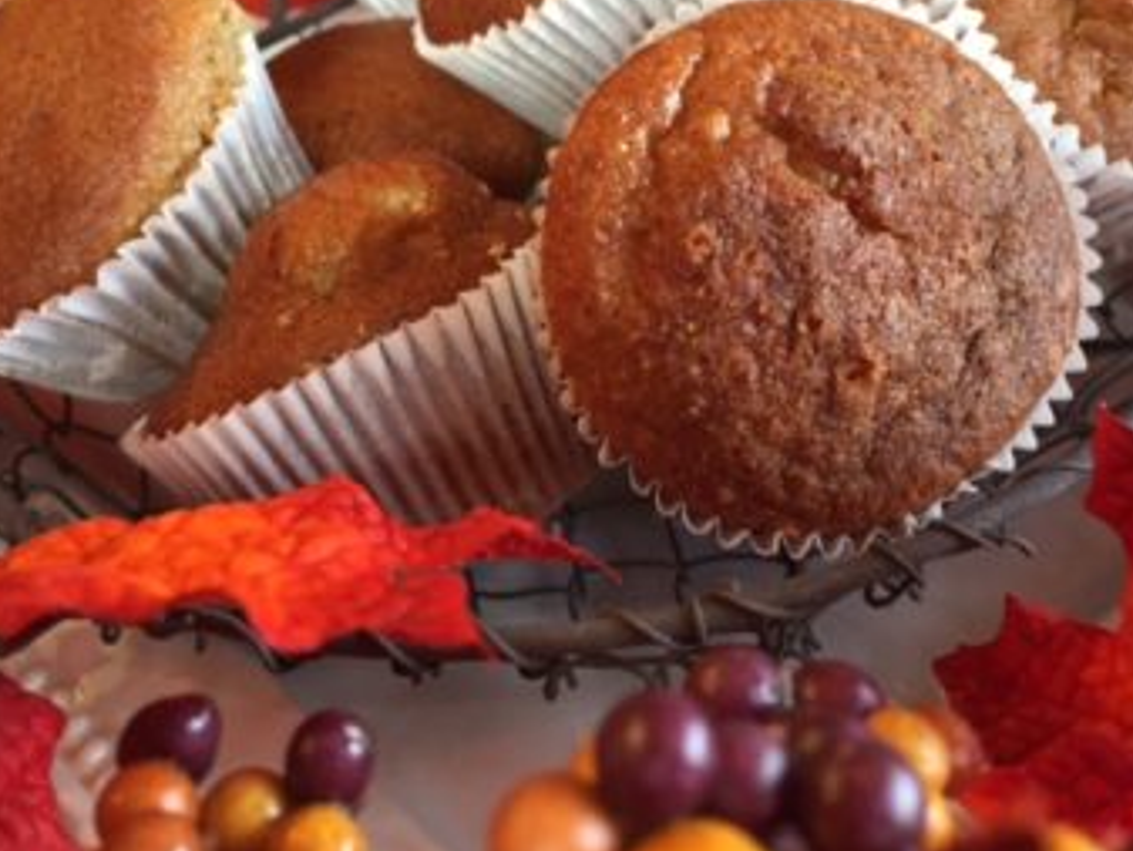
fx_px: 1408
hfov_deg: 43.7
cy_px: 254
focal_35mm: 43
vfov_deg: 33.2
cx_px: 656
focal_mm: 4.15
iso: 80
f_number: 2.2
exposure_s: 1/30
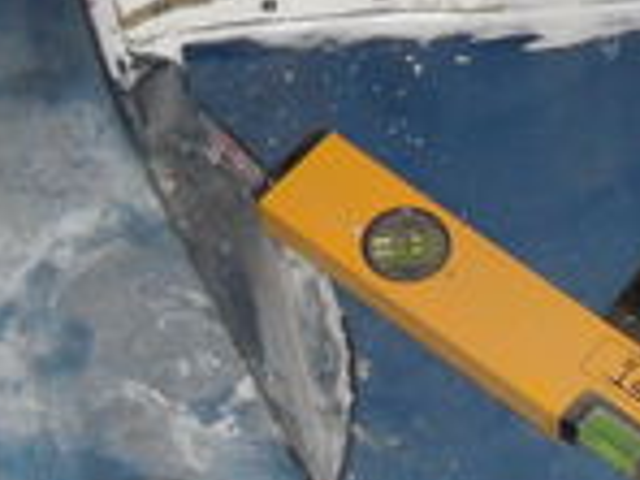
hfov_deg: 12.5
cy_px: -143
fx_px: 2792
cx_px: 925
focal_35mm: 151
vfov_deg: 9.6
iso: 200
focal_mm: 6.2
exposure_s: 1/45
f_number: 2.8
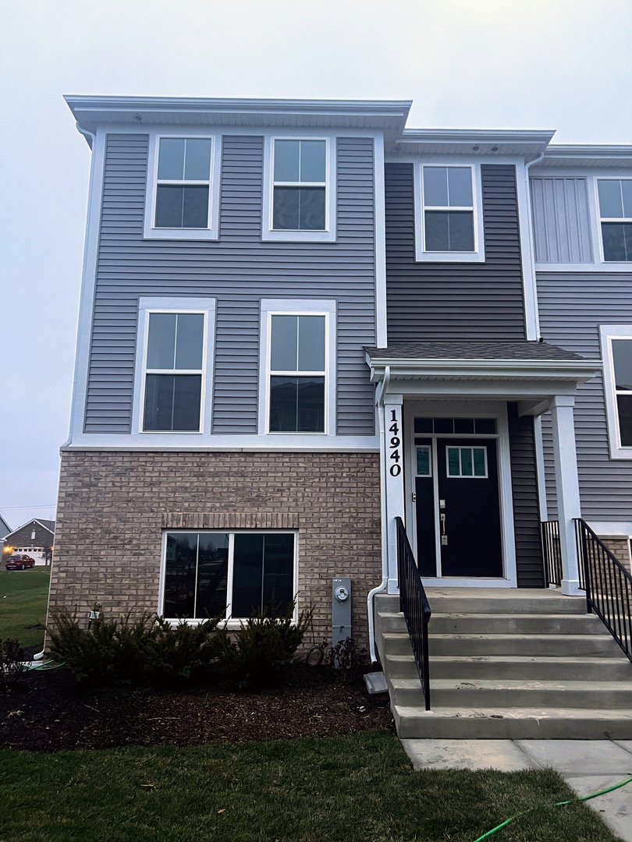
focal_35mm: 26
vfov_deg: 67.3
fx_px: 633
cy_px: 421
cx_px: 316
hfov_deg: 53.1
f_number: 1.5
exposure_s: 1/40
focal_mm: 5.7
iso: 640
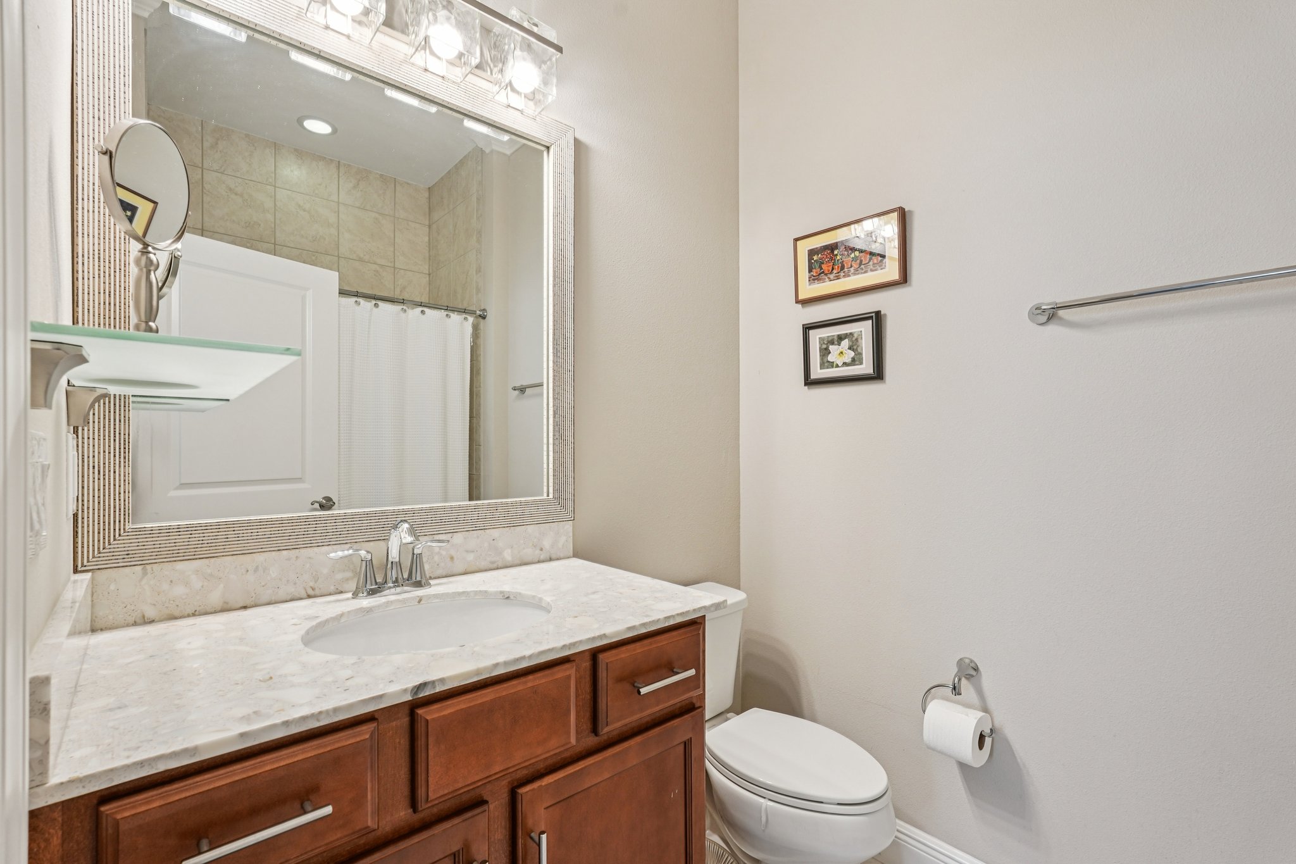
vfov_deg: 73.7
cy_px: 432
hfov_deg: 96.7
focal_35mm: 16
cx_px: 648
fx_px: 576
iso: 400
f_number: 8
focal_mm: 16
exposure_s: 1/20
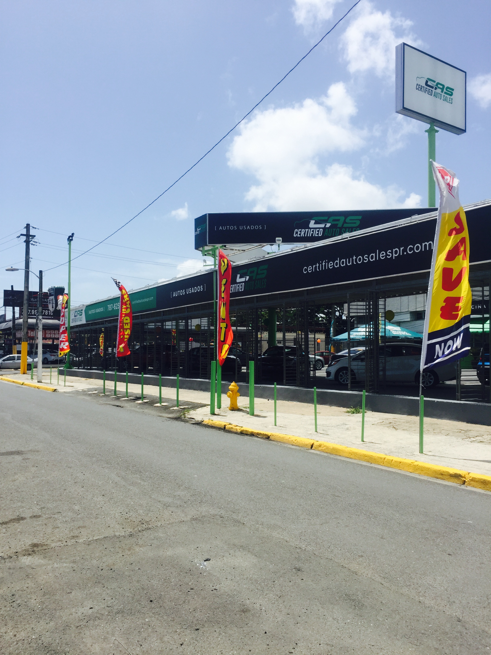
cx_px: 246
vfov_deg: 61.7
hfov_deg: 48.2
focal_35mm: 29
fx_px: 548
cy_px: 328
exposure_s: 1/2825
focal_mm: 4.15
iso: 32
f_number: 2.2
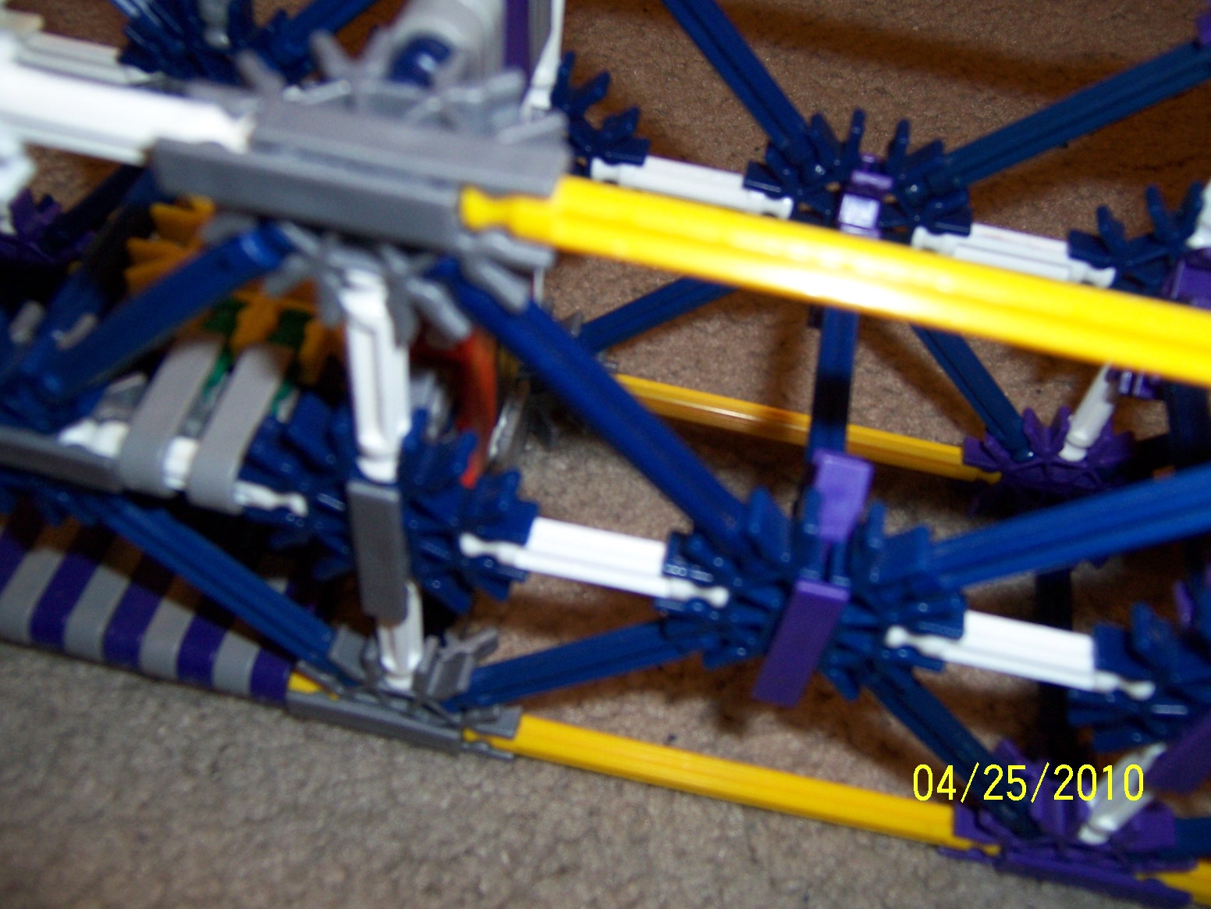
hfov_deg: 55.4
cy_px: 454
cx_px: 606
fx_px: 1154
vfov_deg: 42.9
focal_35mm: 33
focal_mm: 5.5
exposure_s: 1/60
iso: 140
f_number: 2.8
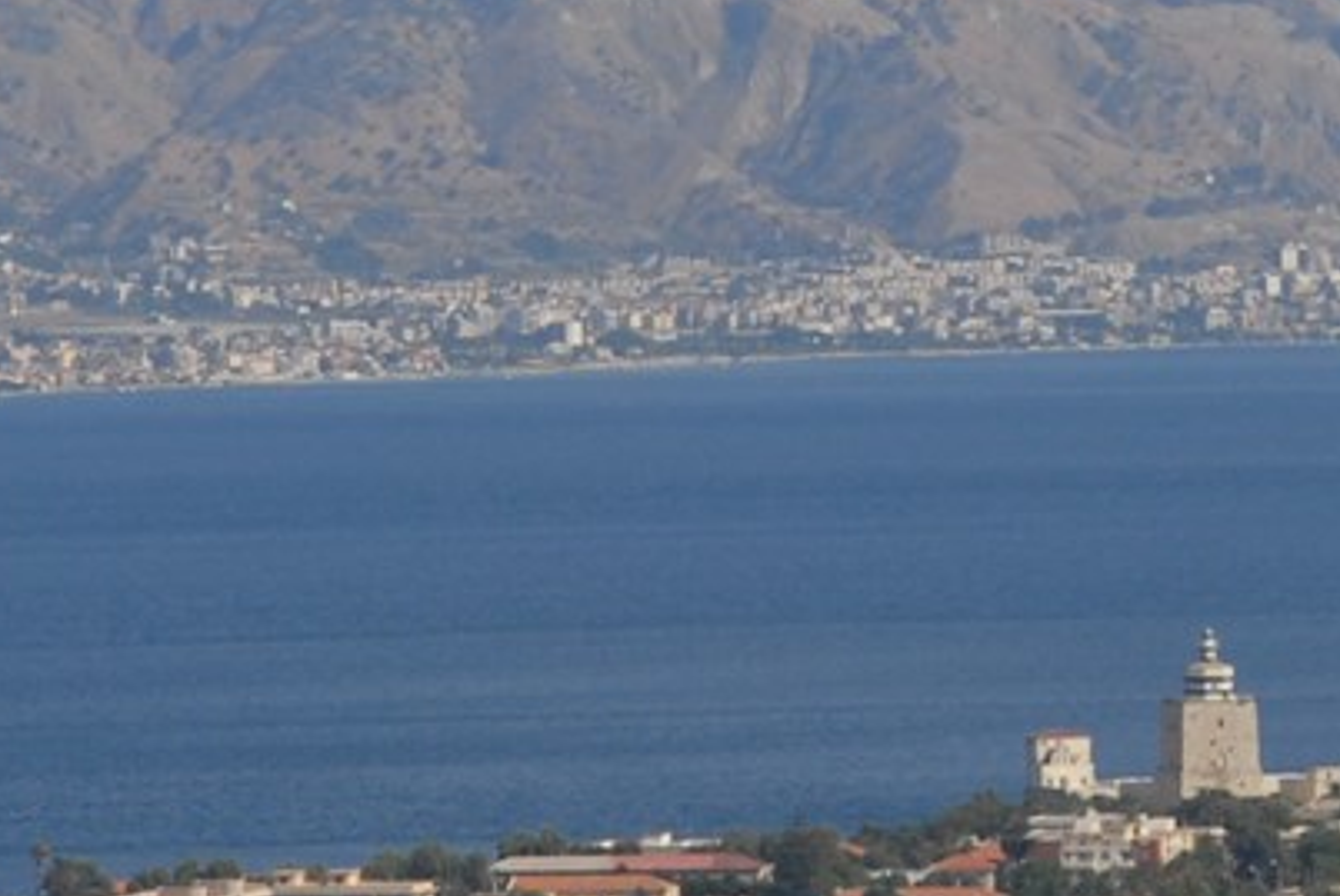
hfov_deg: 5.2
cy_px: 15
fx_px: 14696
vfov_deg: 3.5
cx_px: 1823
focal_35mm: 394
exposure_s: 1/500
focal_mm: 55
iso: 200
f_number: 11
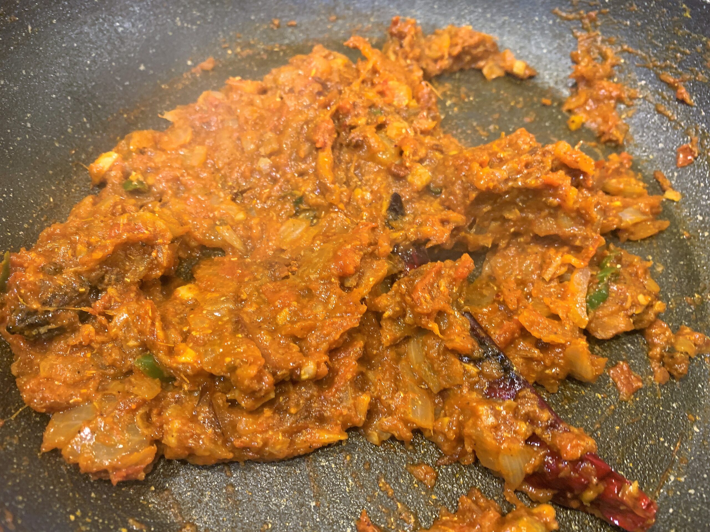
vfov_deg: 53.1
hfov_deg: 67.3
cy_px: 266
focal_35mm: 26
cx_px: 355
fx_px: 533
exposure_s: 1/33
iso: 400
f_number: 1.8
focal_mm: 4.25
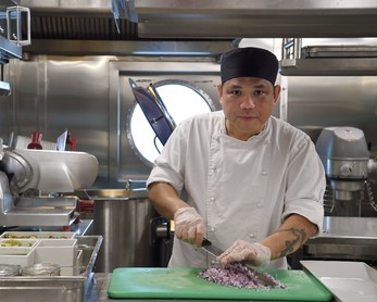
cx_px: 159
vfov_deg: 25.8
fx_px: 659
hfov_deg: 31.9
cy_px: 151
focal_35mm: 59
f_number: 6.3
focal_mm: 52
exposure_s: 1/125
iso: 1600
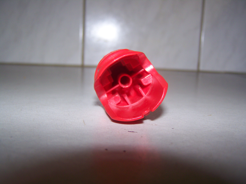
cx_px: 123
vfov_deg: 37.7
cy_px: 92
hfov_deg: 49.0
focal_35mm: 38
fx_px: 270
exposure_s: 1/60
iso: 80
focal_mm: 6.3
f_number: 2.8
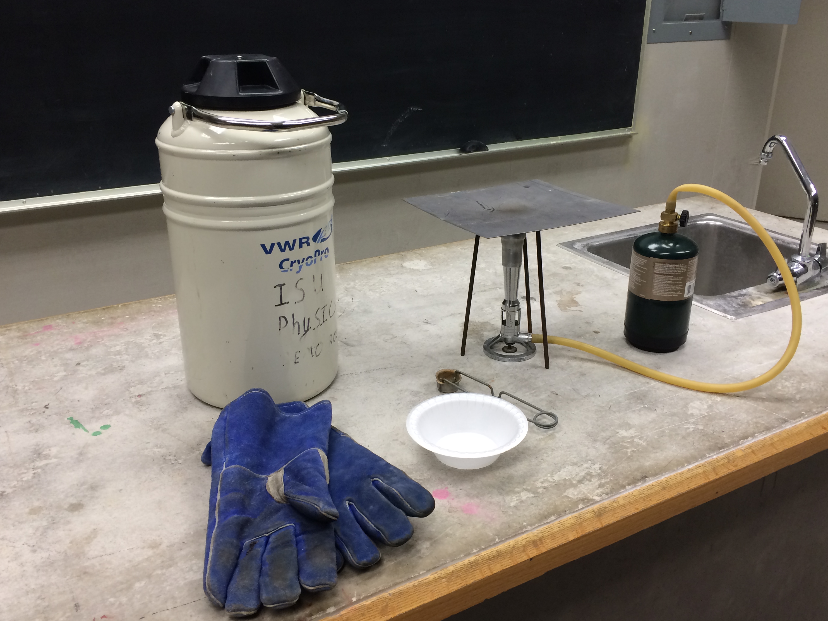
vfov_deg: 42.9
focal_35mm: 33
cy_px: 296
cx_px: 421
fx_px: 789
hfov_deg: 55.4
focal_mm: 4.12
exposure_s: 1/40
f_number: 2.2
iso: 40
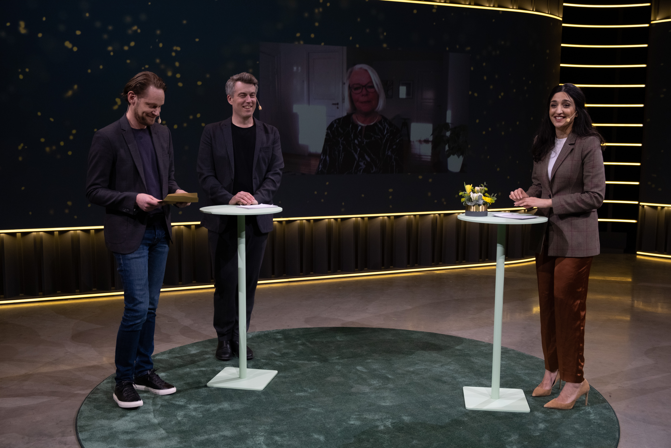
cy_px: 224
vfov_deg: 36.9
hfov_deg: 53.1
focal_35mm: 36
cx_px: 336
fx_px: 671
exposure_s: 1/125
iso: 800
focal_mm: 24.3
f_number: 4
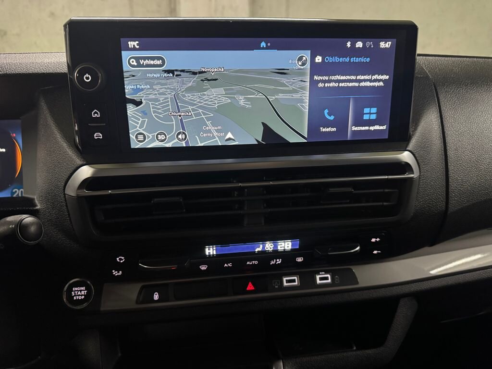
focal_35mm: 24
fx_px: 341
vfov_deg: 56.8
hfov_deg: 71.6
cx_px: 246
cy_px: 184
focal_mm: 6.76
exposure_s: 1/33
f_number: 1.78
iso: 800
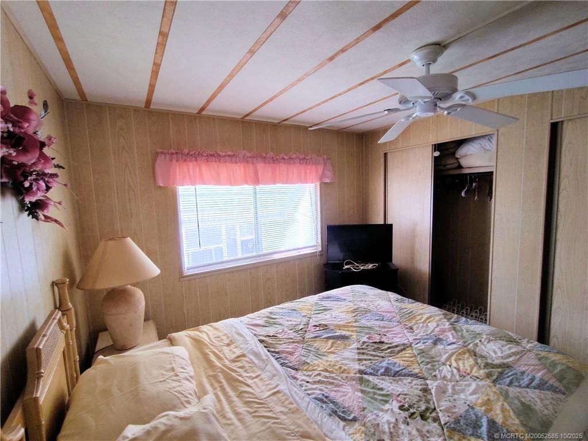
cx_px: 294
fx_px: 272
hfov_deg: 94.5
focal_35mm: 16
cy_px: 220
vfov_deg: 78.1
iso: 218
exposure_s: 1/60
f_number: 2.2
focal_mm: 1.66
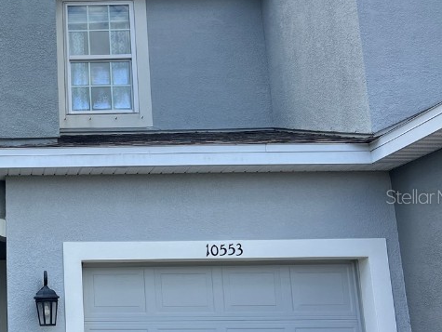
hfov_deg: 31.6
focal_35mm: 56
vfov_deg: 26.1
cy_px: 196
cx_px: -3
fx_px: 716
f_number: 1.5
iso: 50
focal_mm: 5.7
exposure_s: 1/1280
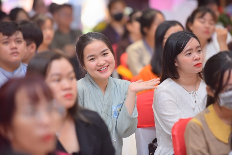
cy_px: 78
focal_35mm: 200
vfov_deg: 6.9
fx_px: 1288
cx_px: 116
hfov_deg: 10.3
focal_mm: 200
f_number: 2.8
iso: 1000
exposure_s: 1/200
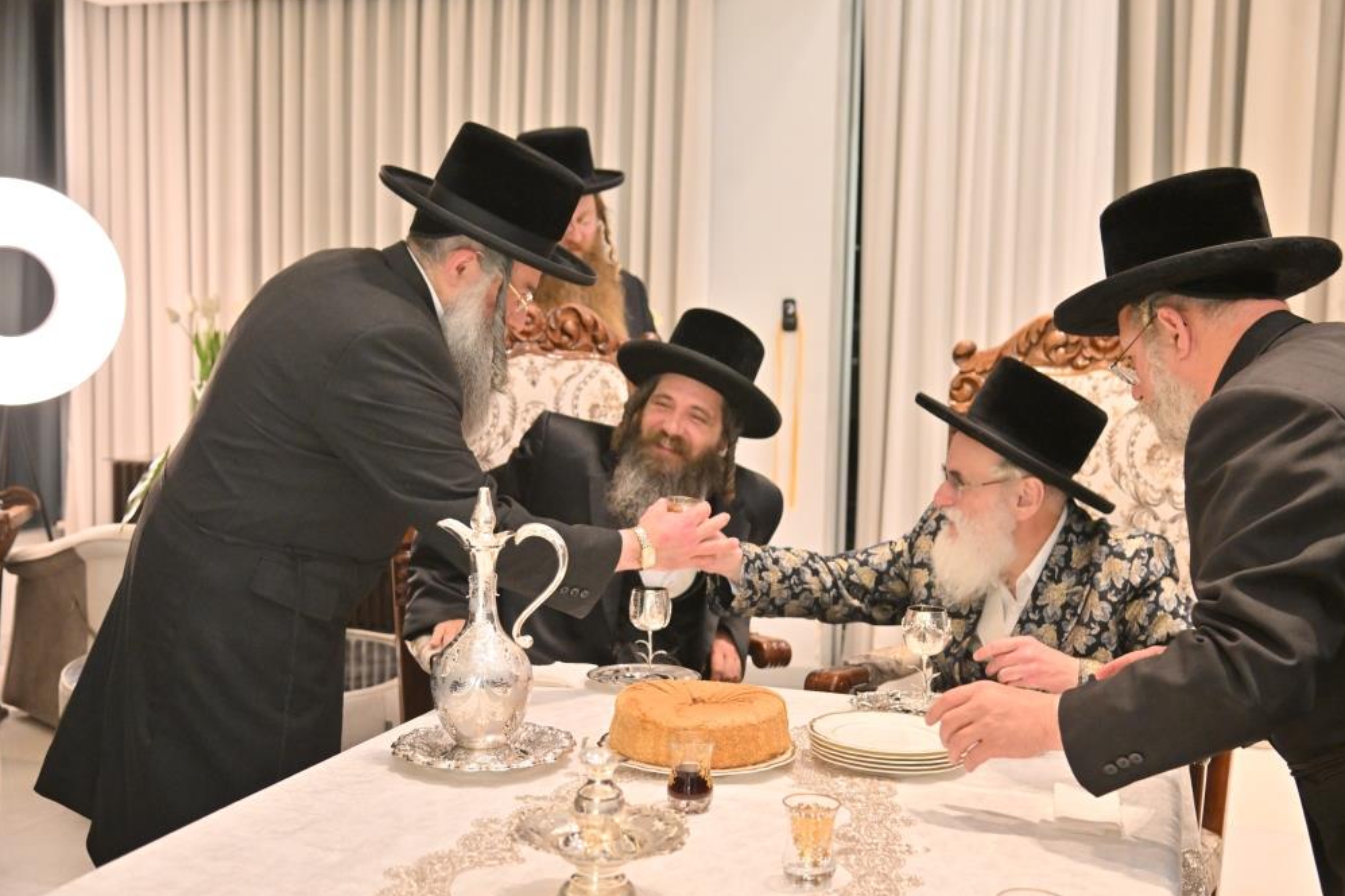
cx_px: 685
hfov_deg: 49.6
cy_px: 455
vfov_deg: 34.2
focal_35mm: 39
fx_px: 1457
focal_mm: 38
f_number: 4
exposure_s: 1/160
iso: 1600
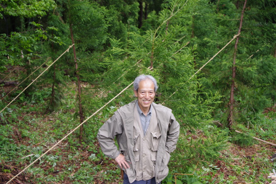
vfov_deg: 34.2
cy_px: 92
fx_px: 299
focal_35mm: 39
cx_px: 138
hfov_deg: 49.6
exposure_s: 1/160
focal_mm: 26.25
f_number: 4.5
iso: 200
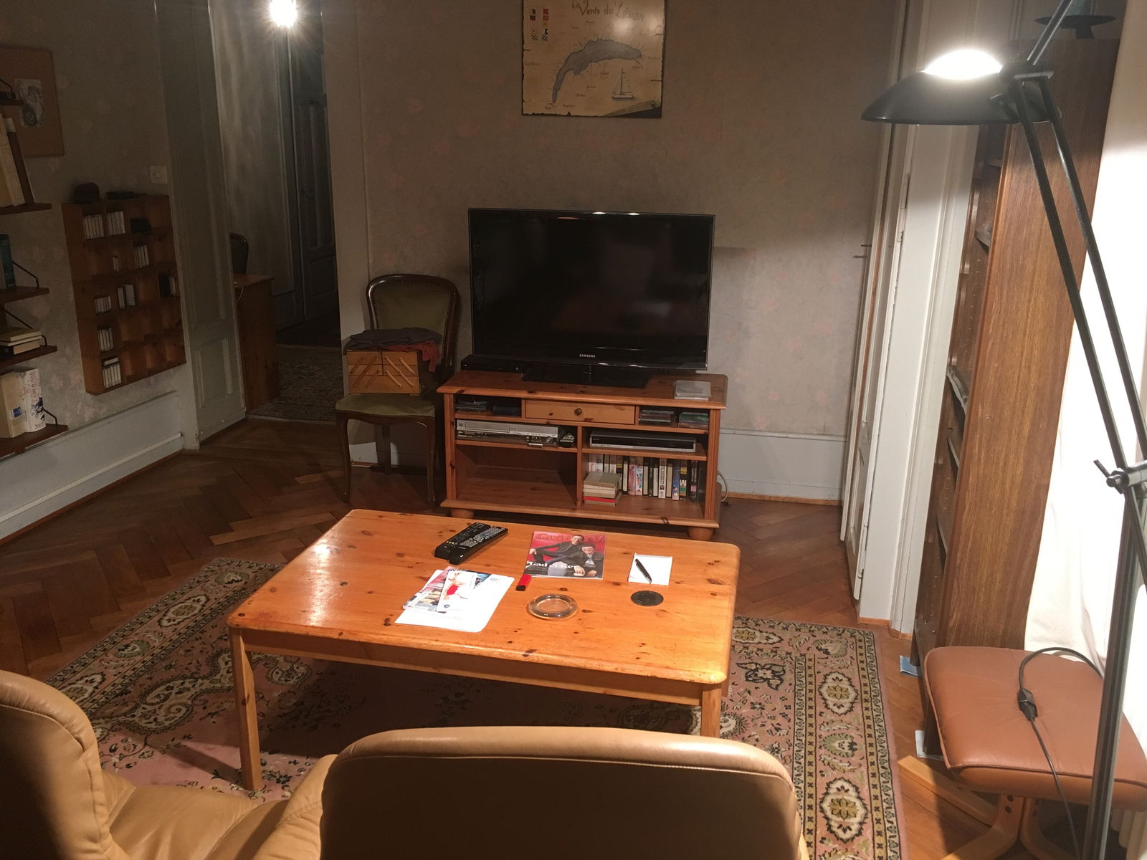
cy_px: 430
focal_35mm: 29
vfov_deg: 48.2
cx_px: 574
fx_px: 961
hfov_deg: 61.7
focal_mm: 4.15
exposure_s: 1/33
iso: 160
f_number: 2.2
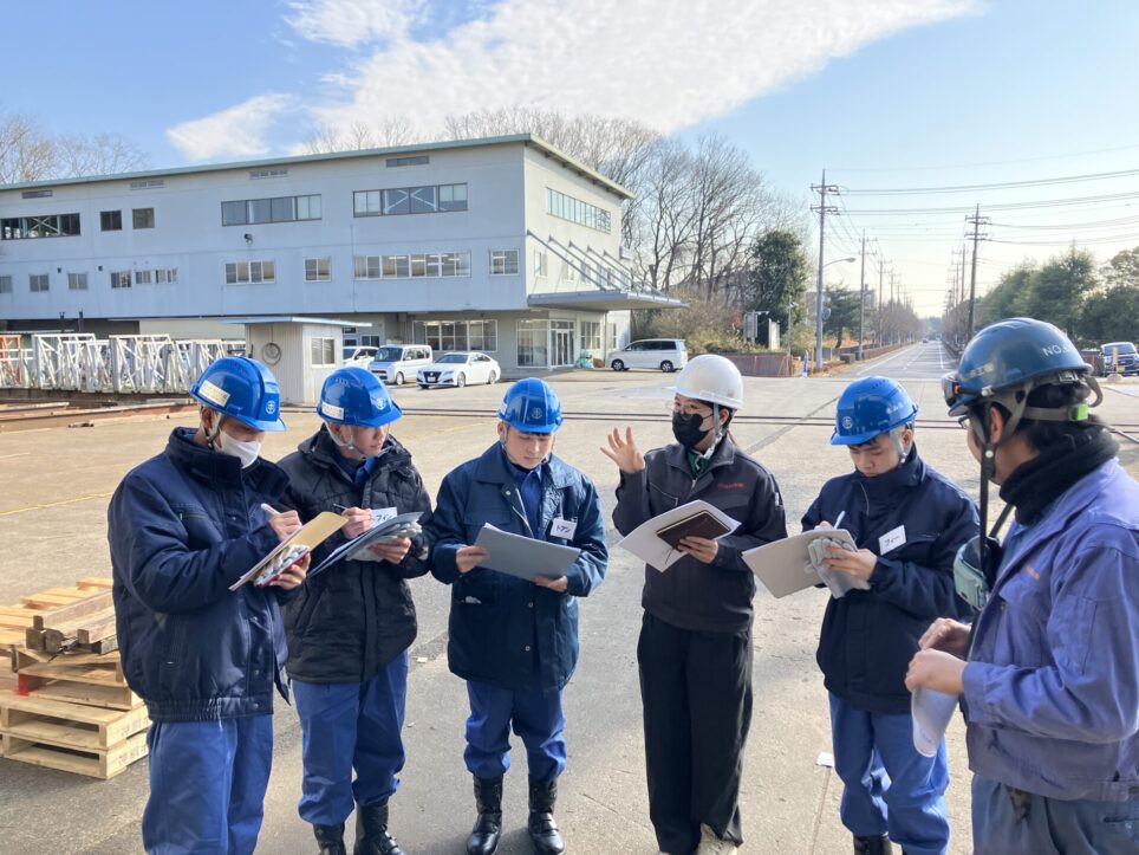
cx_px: 570
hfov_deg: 63.4
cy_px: 428
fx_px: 921
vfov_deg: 49.7
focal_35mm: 28
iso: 32
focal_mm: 3.99
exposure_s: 1/578
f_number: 1.8
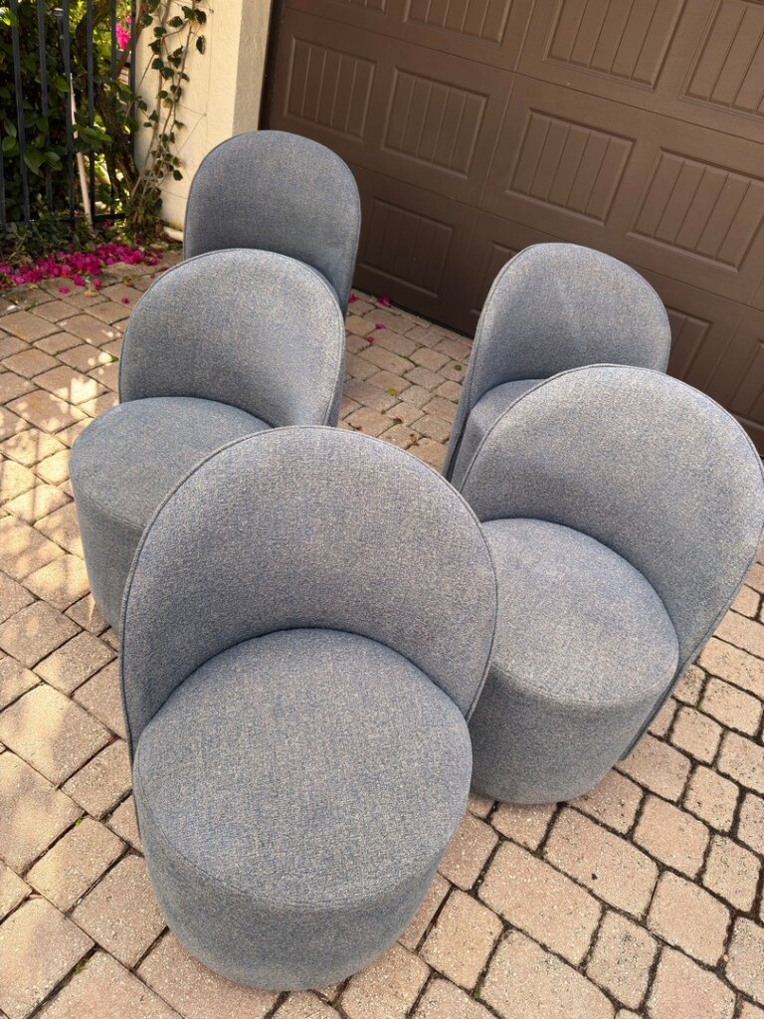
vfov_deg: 71.6
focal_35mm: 24
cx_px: 382
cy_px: 510
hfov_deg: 56.8
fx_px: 706
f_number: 1.78
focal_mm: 6.76
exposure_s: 1/824
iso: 100
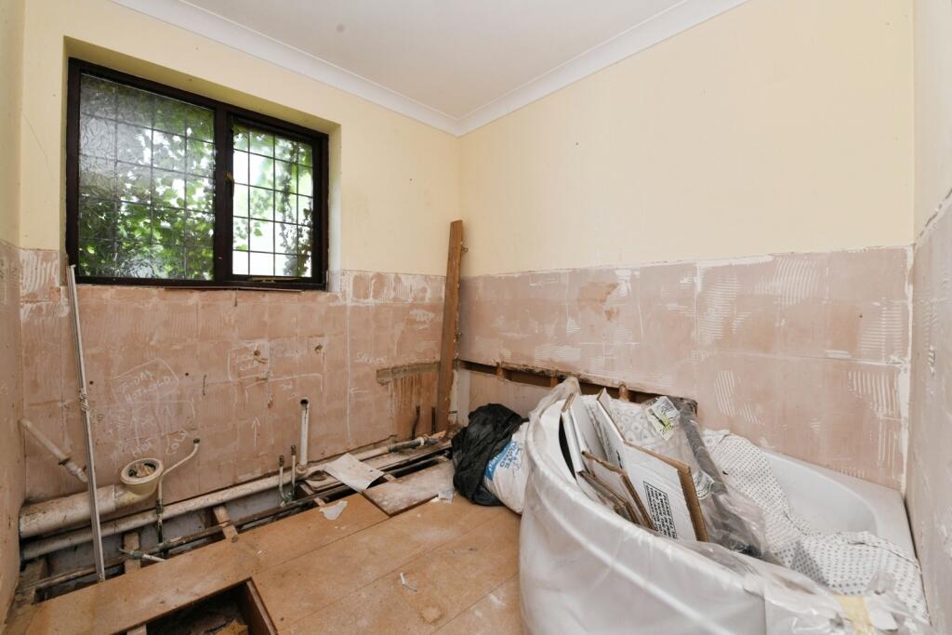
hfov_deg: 104.2
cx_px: 476
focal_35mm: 14
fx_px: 370
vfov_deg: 81.2
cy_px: 318
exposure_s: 1/60
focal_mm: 14
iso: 640
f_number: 10
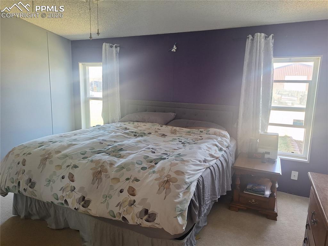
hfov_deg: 74.0
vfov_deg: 58.8
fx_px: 218
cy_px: 123
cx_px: 164
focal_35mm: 23
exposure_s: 1/40
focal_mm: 5.54
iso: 64
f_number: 1.8
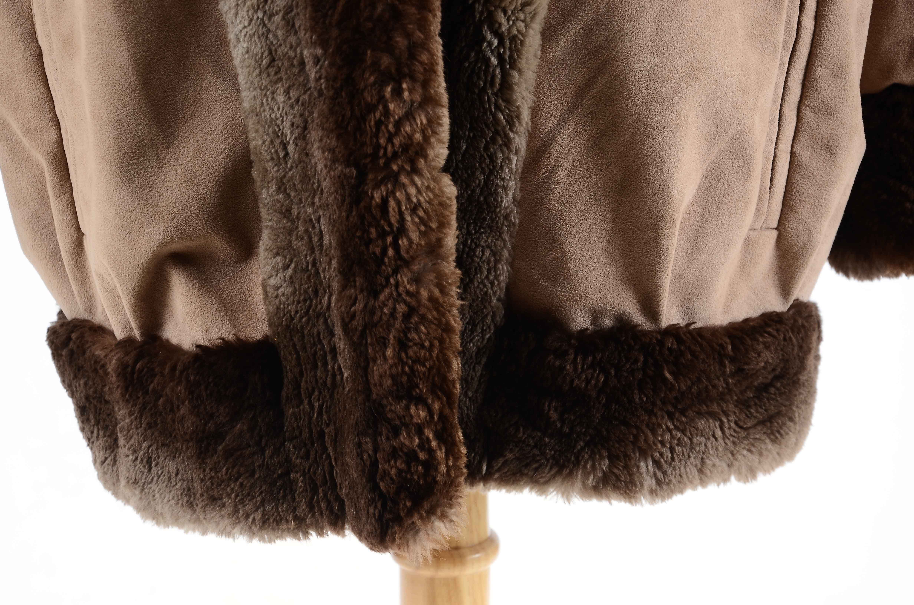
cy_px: 302
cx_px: 457
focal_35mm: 112
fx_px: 2850
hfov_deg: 18.2
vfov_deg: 12.1
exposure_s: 1/80
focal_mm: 75
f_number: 7.1
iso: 160
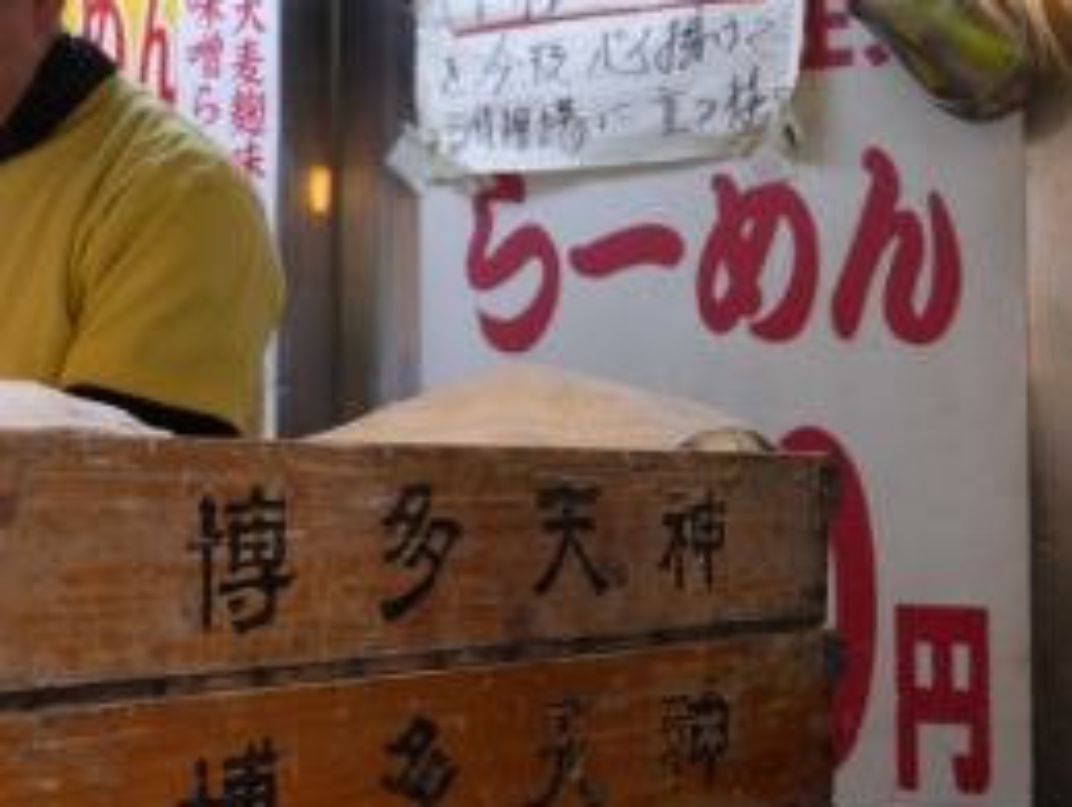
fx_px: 2357
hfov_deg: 25.2
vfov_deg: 19.4
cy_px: 331
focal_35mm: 76
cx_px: 232
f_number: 4.6
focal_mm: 22
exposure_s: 1/60
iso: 400
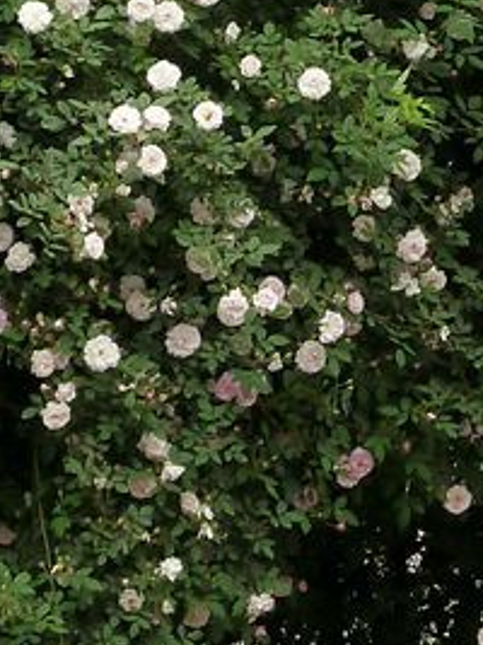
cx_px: 430
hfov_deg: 3.4
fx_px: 8043
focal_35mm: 432
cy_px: -53
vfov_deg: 4.6
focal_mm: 15.8
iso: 125
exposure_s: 1/80
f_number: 4.3
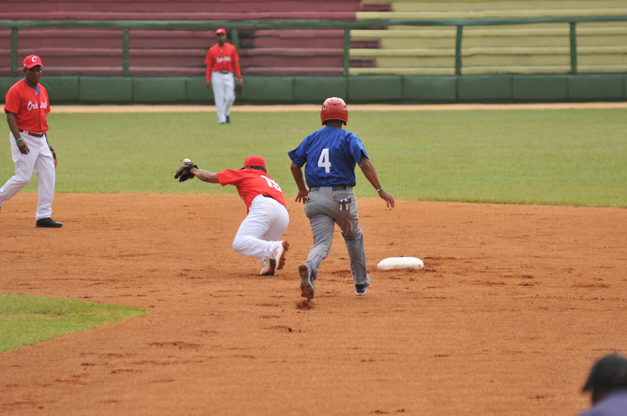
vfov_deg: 4.6
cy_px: 208
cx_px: 314
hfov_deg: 6.9
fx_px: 5219
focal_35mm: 300
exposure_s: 1/320
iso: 200
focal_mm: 200
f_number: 4
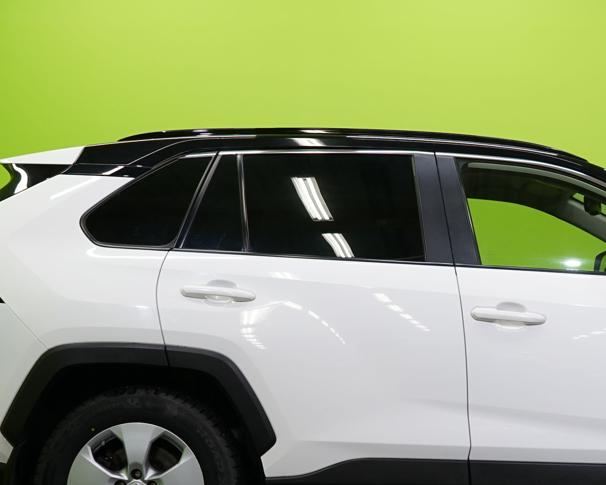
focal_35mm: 73
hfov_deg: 25.6
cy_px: 319
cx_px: 489
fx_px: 1309
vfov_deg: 20.9
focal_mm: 31
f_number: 6.3
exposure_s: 1/30
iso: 500
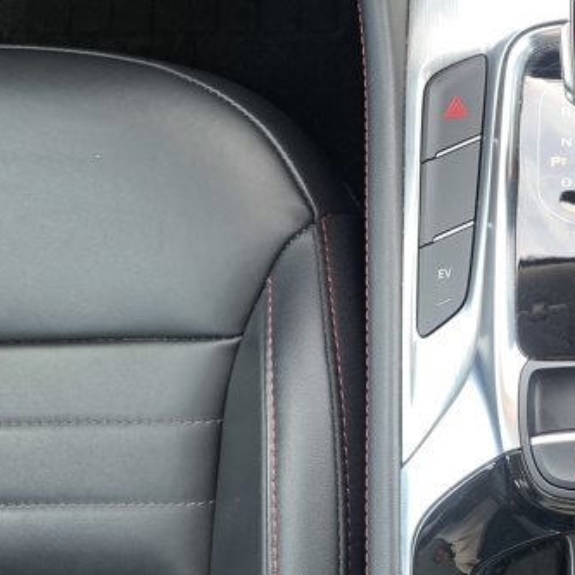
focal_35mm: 51
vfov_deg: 33.2
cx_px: 599
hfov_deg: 30.6
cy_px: 200
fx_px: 958
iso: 64
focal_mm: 5.23
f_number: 1.8
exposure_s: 1/25
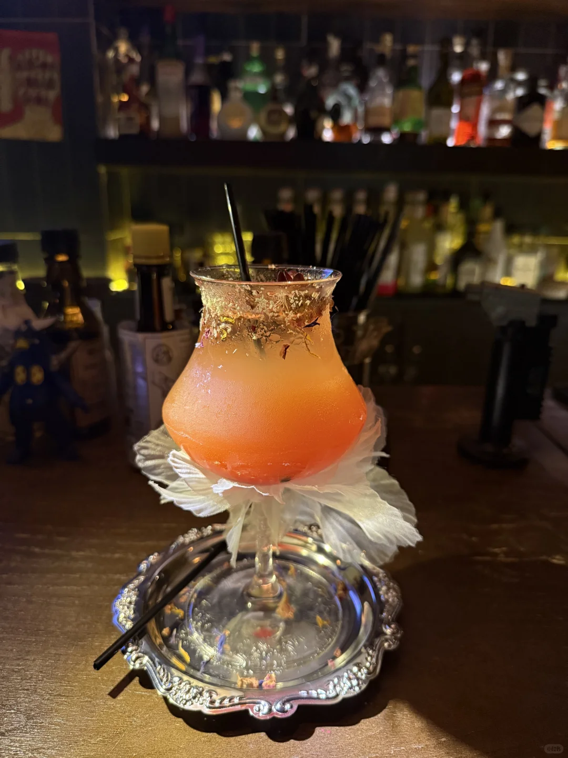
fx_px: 525
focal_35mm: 24
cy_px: 379
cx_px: 284
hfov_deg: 56.8
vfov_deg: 71.6
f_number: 1.78
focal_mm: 6.76
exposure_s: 1/45
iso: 800
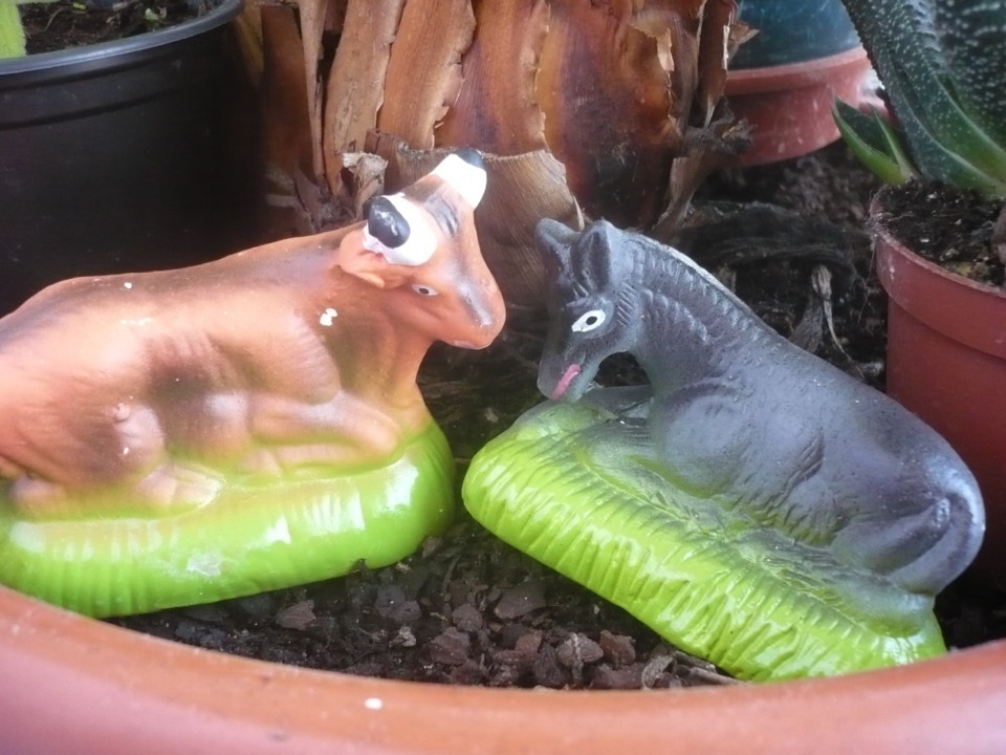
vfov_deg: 40.7
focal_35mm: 35
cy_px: 378
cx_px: 503
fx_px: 1017
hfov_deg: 52.6
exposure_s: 1/60
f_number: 2.8
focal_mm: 5.8
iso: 400
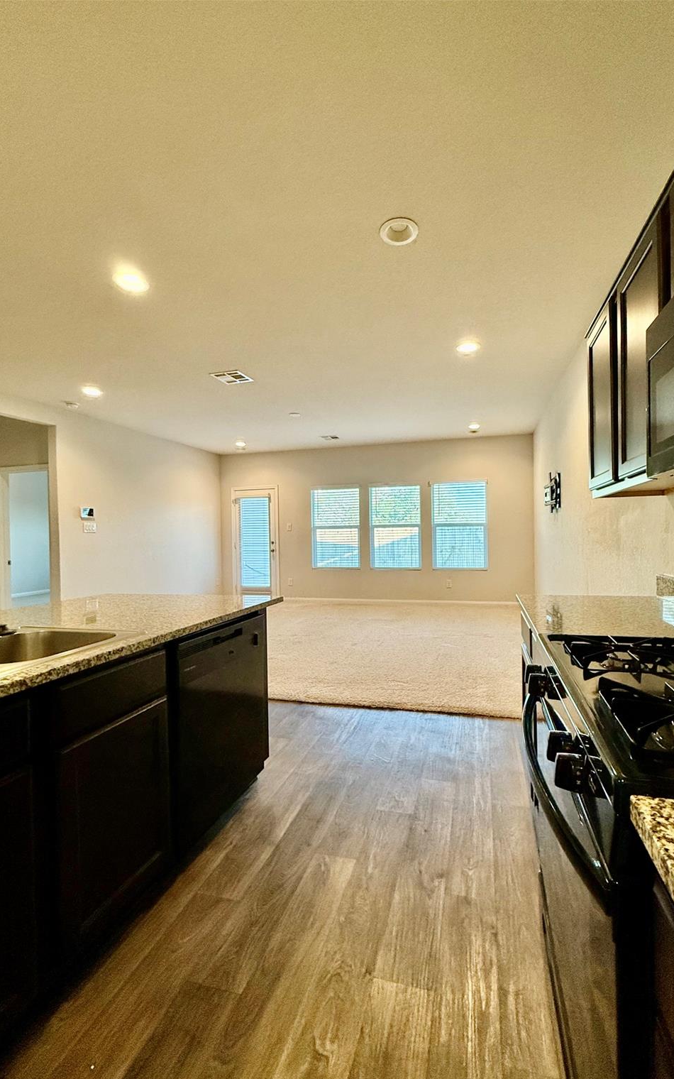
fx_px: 441
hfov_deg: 74.6
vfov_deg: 101.5
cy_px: 544
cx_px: 373
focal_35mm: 15
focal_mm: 2.22
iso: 400
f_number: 2.2
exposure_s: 1/120
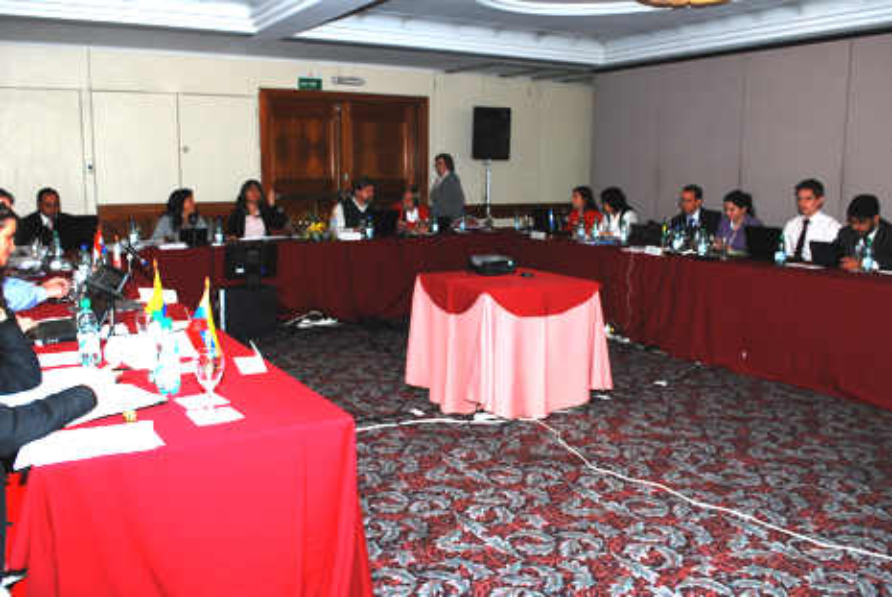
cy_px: 298
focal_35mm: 30
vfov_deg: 43.7
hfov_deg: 61.9
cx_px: 446
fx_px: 744
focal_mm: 20
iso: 400
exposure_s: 1/60
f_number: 5.6
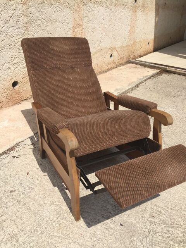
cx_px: 93
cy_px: 124
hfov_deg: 48.2
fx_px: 208
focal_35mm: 29
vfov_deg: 61.7
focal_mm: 4.15
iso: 32
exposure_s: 1/3968
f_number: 2.2
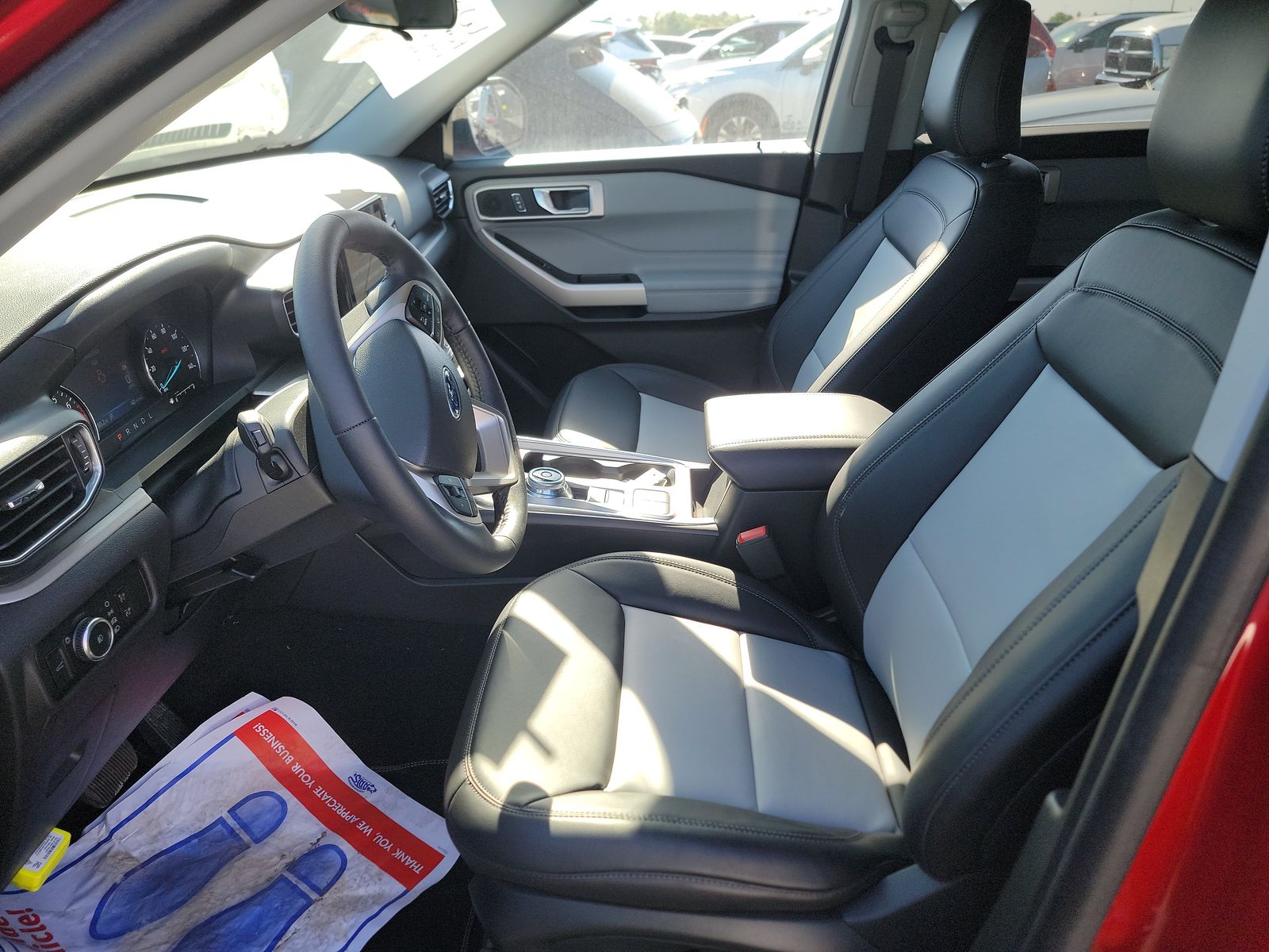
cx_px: 634
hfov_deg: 71.6
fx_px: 880
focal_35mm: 24
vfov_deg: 56.8
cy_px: 476
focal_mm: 6.7
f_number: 1.8
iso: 50
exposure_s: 1/119
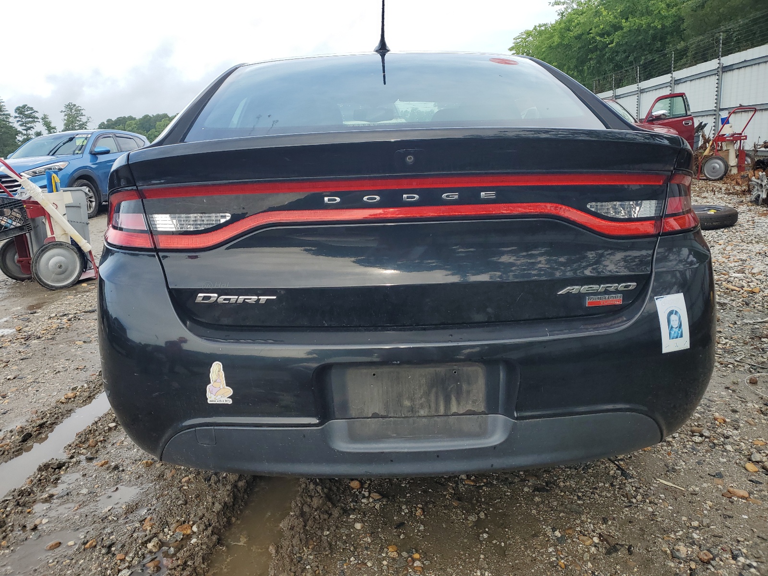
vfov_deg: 53.1
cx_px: 384
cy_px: 288
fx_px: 577
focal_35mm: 26
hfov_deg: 67.3
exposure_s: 1/1000
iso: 50
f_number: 1.5
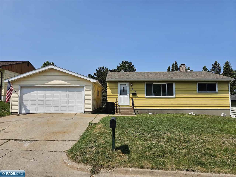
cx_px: 118
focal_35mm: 23
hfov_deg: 73.9
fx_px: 157
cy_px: 88
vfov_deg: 58.9
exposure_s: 1/1252
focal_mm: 6.3
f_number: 1.7
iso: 10
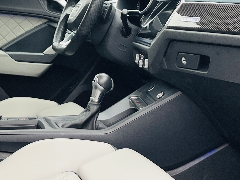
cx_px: 58
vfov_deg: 18.6
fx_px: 548
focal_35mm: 79
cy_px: 58
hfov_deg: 24.4
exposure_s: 1/122
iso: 100
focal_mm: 5.1
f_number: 1.6
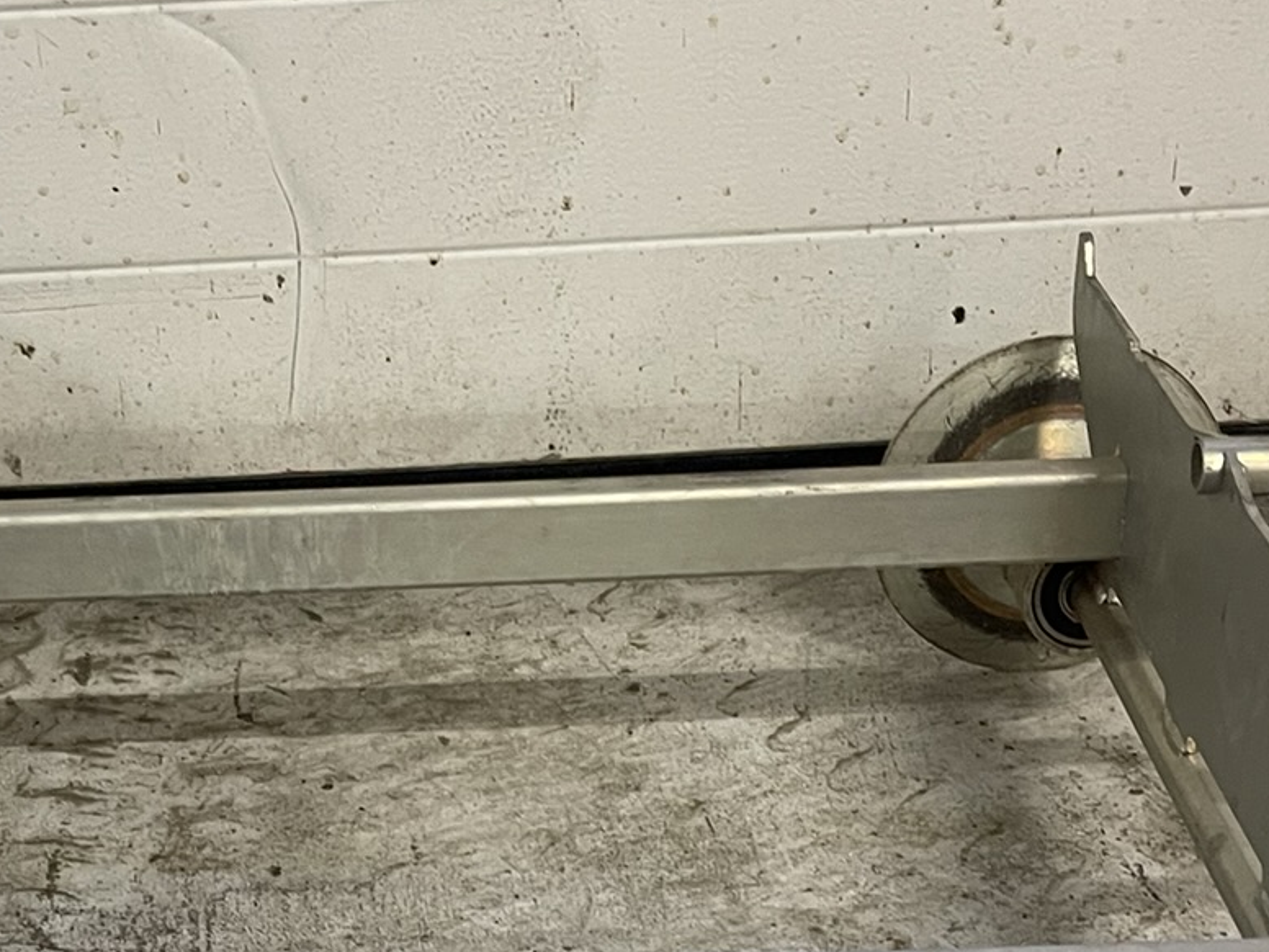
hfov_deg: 29.2
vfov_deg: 21.4
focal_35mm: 66
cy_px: 983
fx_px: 2420
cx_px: 404
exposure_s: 1/50
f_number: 1.6
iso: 320
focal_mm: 5.1
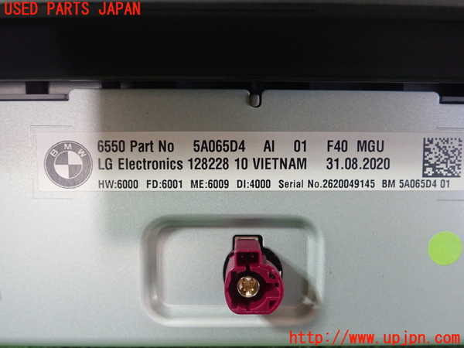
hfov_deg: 60.0
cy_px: 174
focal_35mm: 30
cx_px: 232
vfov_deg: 46.8
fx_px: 402
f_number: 2.3
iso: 500
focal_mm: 5.5
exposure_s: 1/125
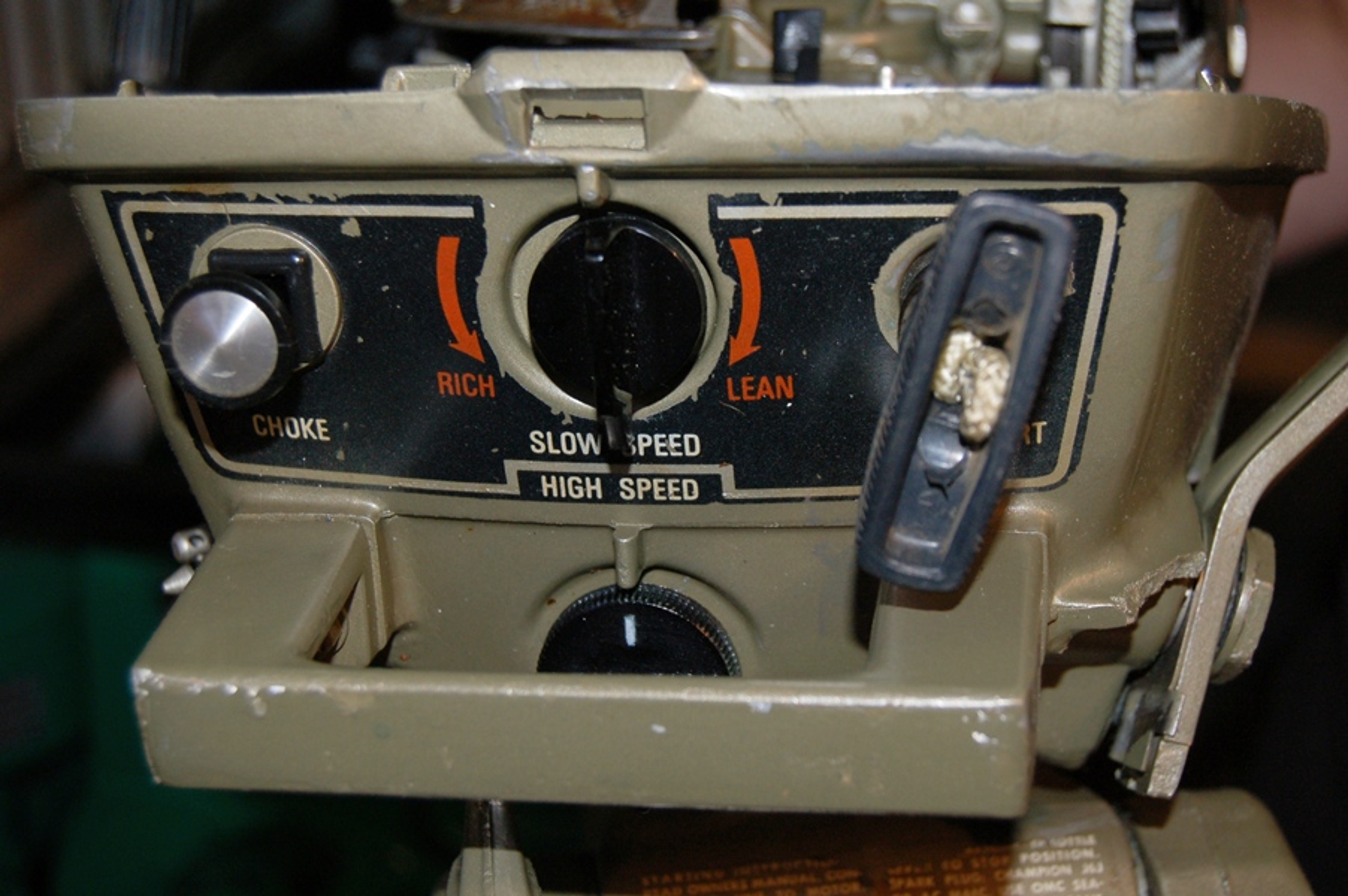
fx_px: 2245
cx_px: 674
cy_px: 448
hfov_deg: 33.4
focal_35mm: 60
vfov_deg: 22.6
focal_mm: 40
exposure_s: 1/60
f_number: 5
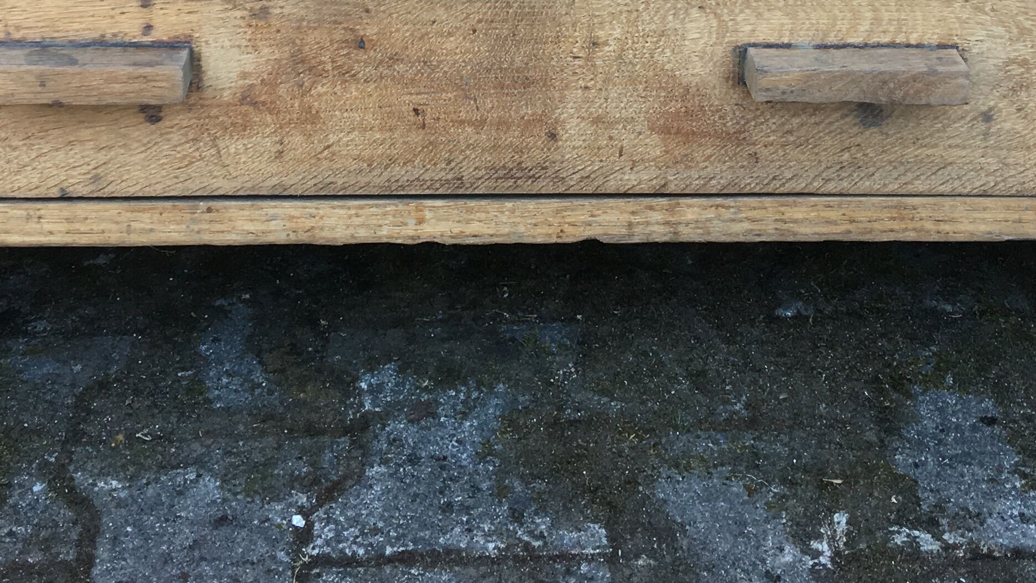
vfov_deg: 16.5
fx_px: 1868
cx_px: 478
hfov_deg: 31.0
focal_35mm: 68
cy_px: -233
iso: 40
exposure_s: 1/100
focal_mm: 4.15
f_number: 2.2
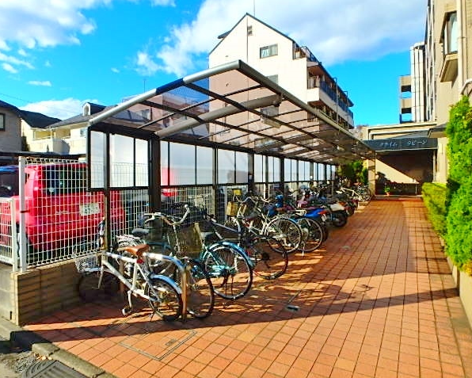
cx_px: 238
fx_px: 307
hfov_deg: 75.0
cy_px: 189
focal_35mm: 22
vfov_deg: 63.1
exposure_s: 1/400
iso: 125
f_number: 6
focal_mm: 3.7
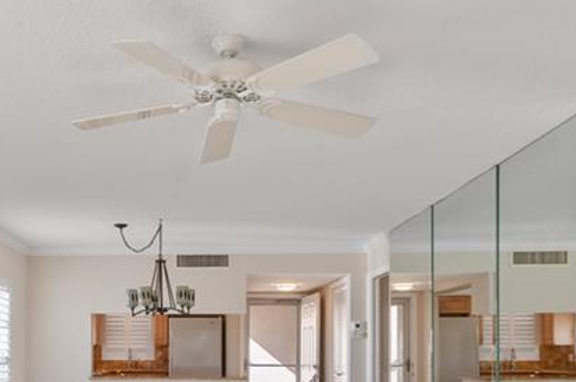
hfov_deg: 50.0
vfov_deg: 32.6
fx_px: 591
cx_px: 147
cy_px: 392
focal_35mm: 37
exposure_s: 1/40
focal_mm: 10
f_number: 8
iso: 200
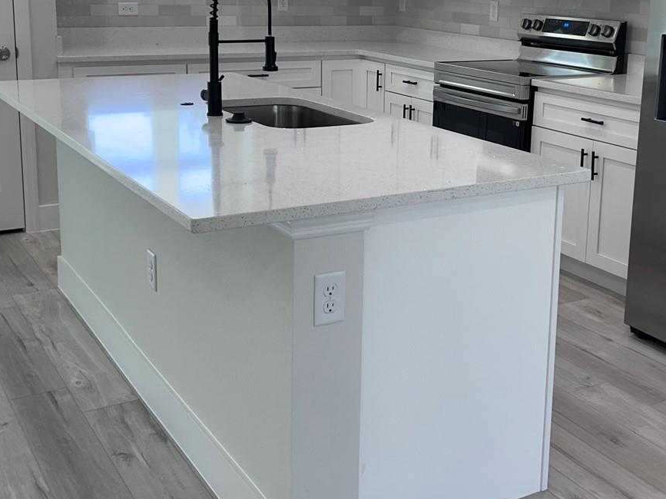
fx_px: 923
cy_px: 147
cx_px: 408
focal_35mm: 48
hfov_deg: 39.5
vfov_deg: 29.9
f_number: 1.5
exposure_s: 1/120
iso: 40
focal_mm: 5.7
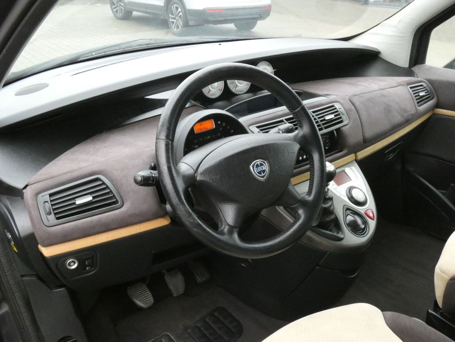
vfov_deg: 40.7
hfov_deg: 52.6
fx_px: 460
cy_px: 171
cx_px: 228
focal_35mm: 35
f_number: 5.6
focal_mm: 6.2
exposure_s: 1/80
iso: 1250
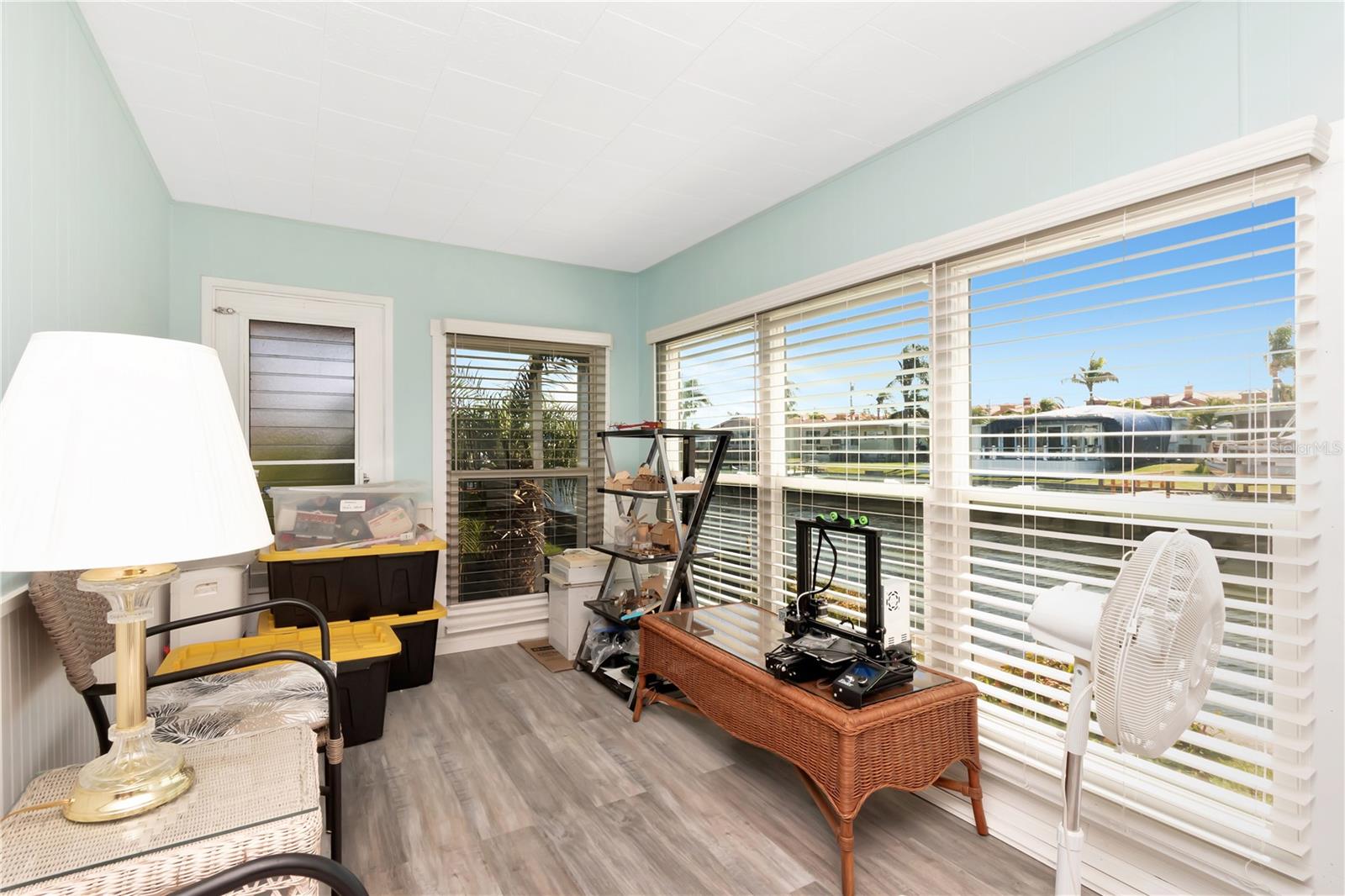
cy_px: 448
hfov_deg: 95.0
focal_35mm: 16
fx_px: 616
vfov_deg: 72.0
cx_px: 672
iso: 500
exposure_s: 1/200
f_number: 13
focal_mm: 11
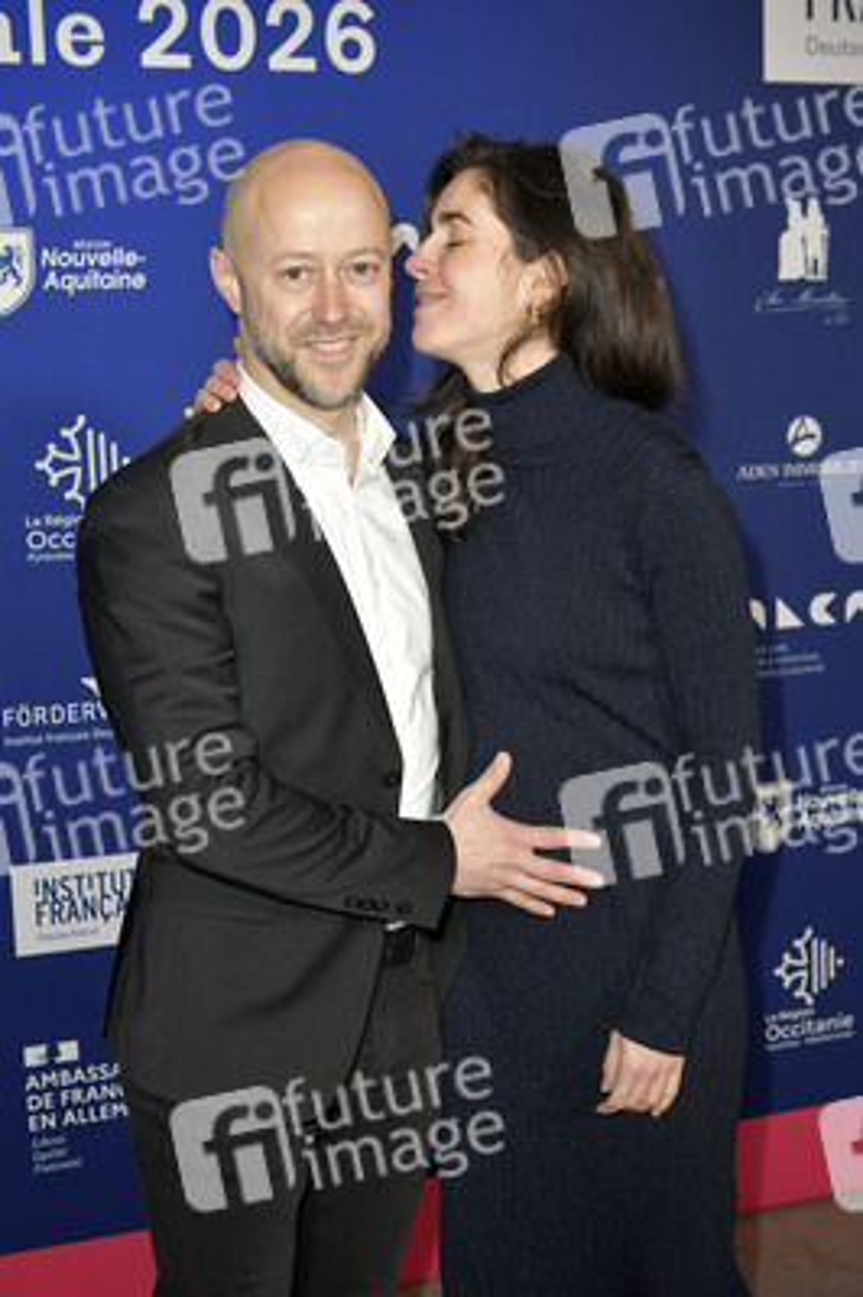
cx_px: 432
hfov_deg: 28.0
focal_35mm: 48
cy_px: 648
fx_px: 1729
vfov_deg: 41.1
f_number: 5.6
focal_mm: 48
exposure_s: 1/200
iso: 2000
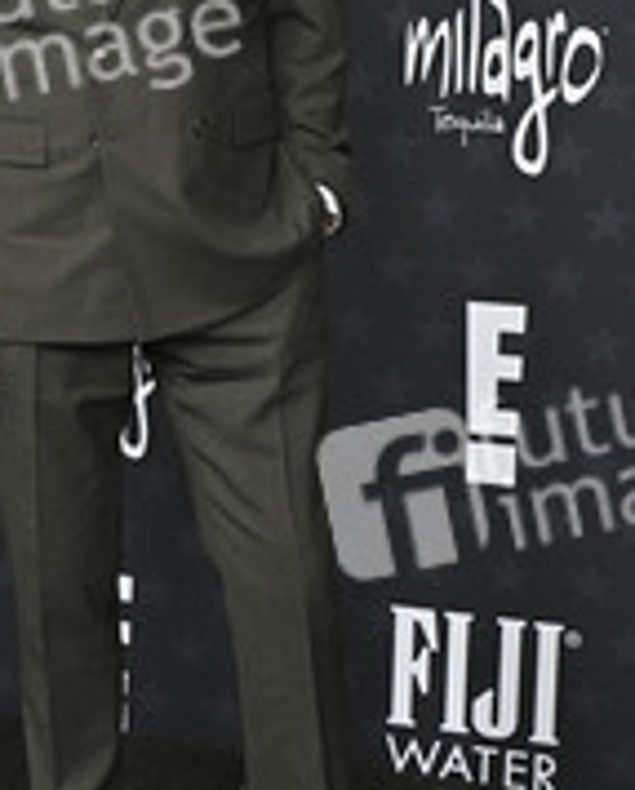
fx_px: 1921
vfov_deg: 23.1
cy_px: 253
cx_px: 142
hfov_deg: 18.6
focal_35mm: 82
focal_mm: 39
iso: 1250
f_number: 5.6
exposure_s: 1/320
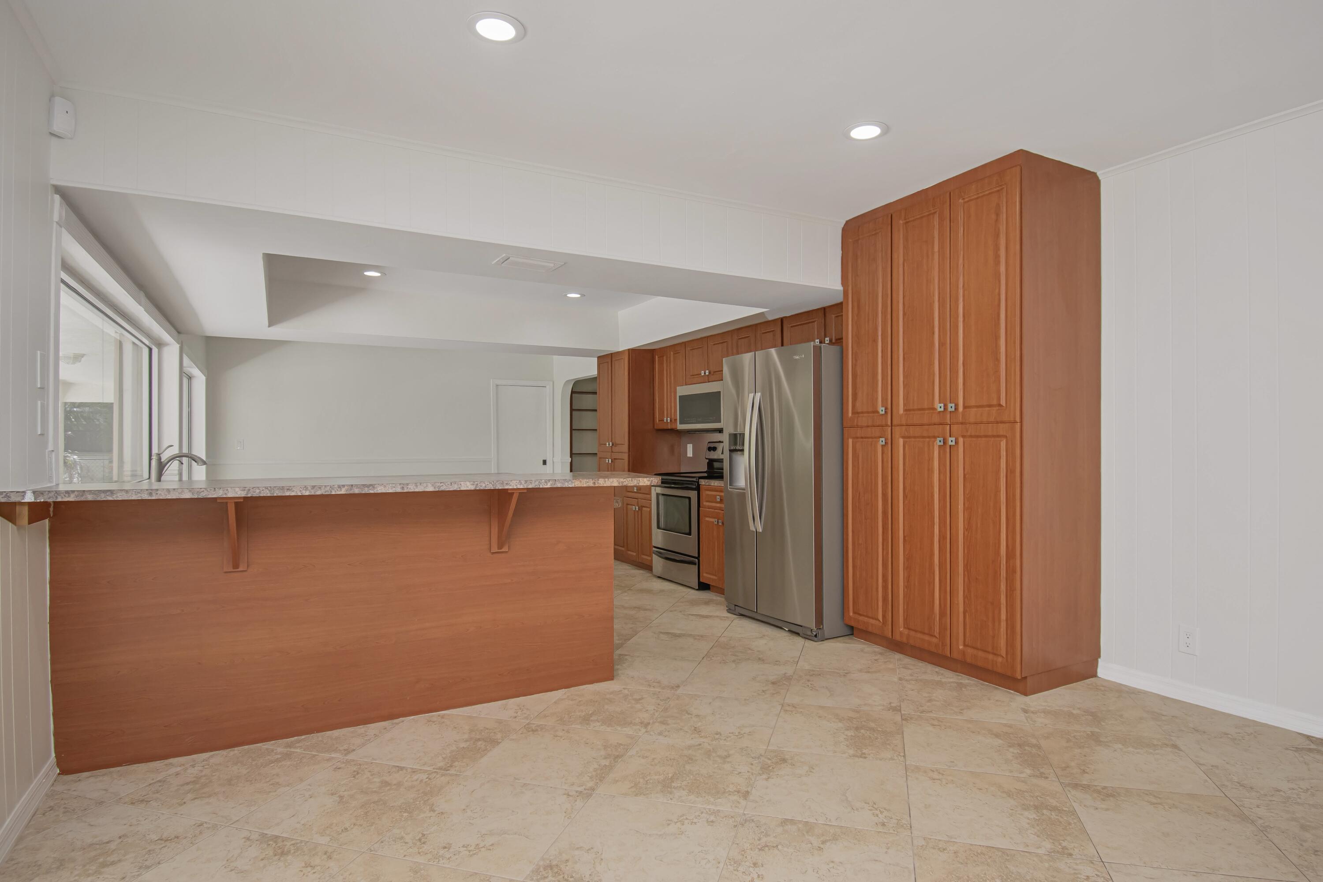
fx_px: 717
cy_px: 441
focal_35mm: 20
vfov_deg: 63.2
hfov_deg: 85.4
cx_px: 662
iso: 400
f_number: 5.6
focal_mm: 13
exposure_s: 1/125
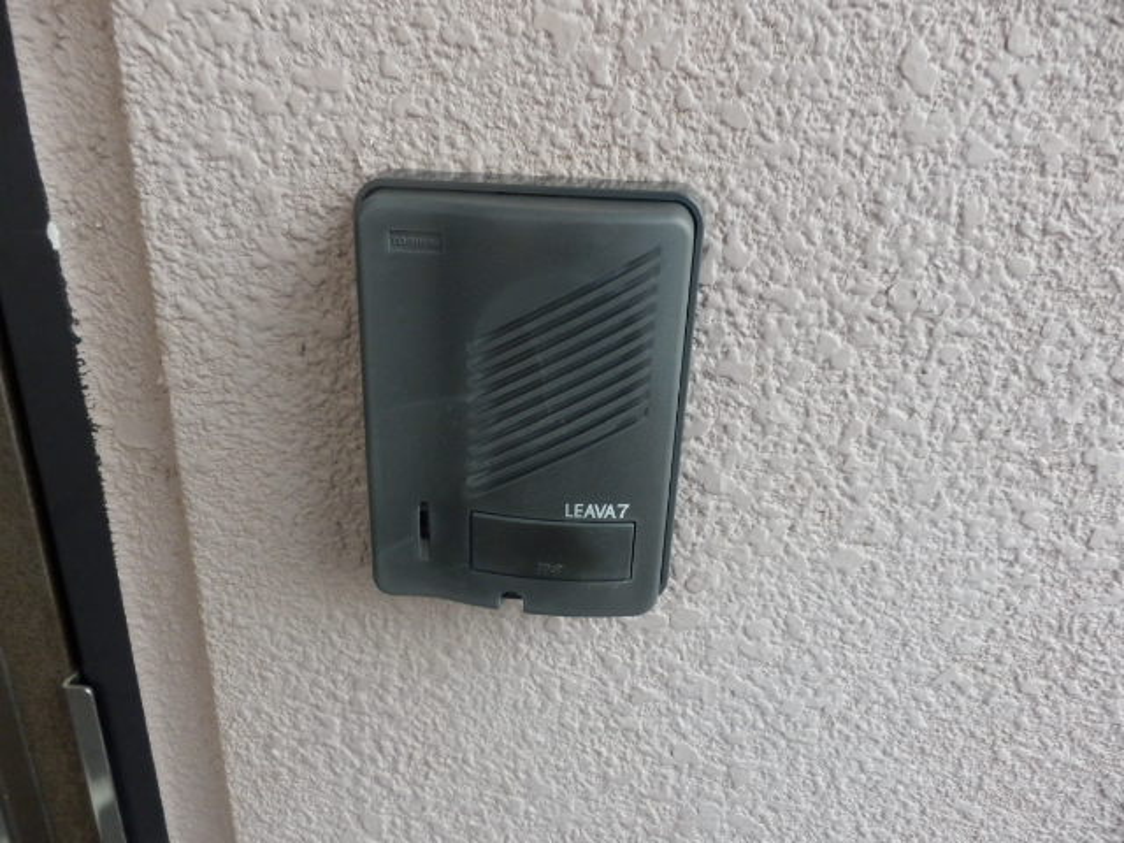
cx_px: 562
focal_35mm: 24
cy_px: 422
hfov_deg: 71.6
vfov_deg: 56.8
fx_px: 779
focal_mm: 4.2
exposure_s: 1/30
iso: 250
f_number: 3
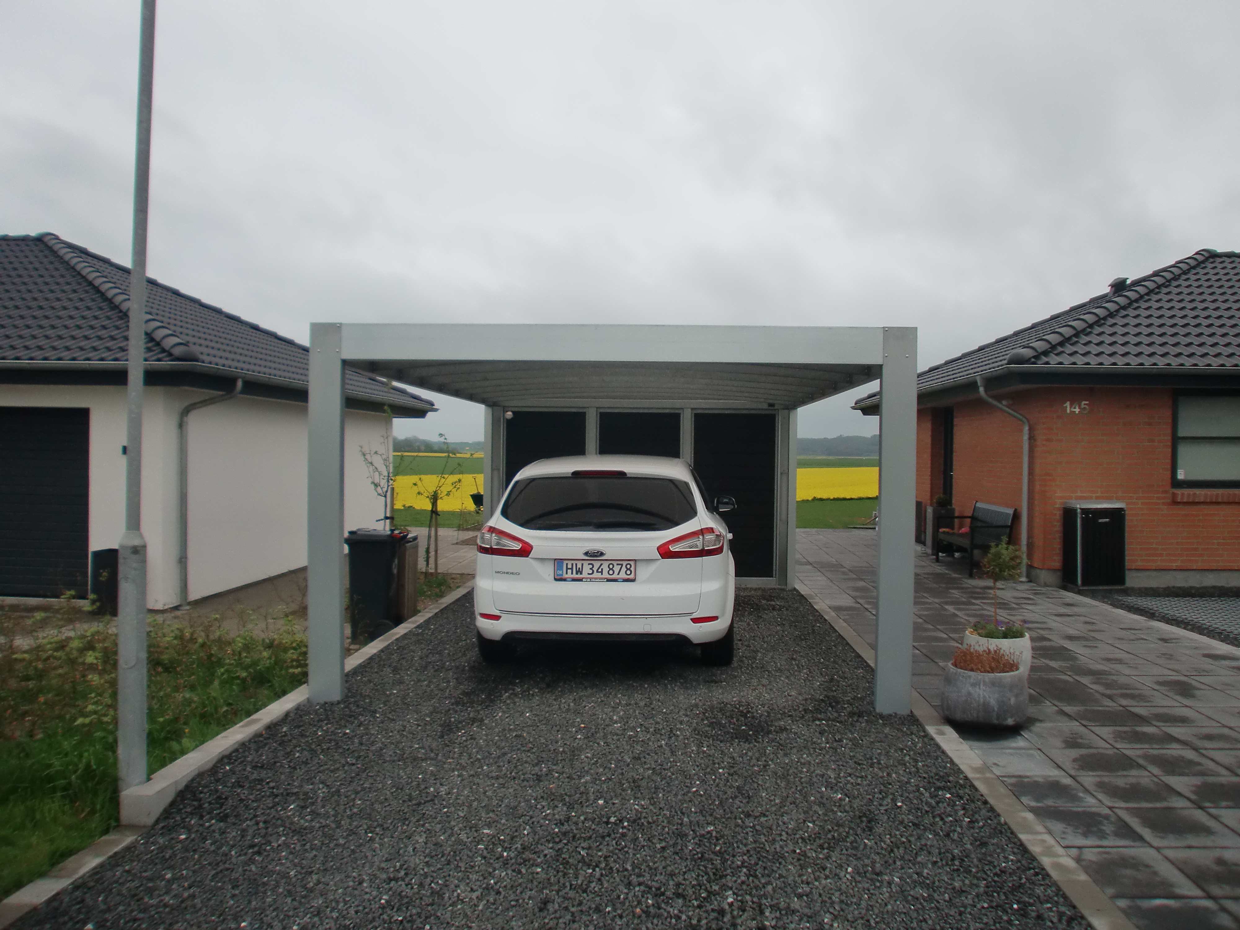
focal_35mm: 26
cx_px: 620
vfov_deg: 53.1
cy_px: 465
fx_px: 931
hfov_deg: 67.3
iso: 80
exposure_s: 1/60
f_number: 2.6
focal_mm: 4.65
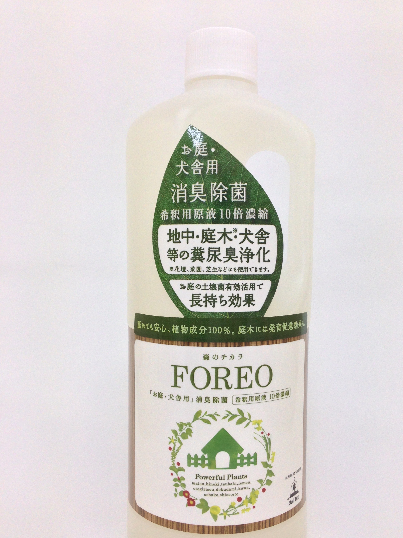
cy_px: 300
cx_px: 225
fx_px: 574
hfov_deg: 38.6
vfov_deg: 50.0
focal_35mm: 37
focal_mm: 4.12
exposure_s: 1/60
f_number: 2.4
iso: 50
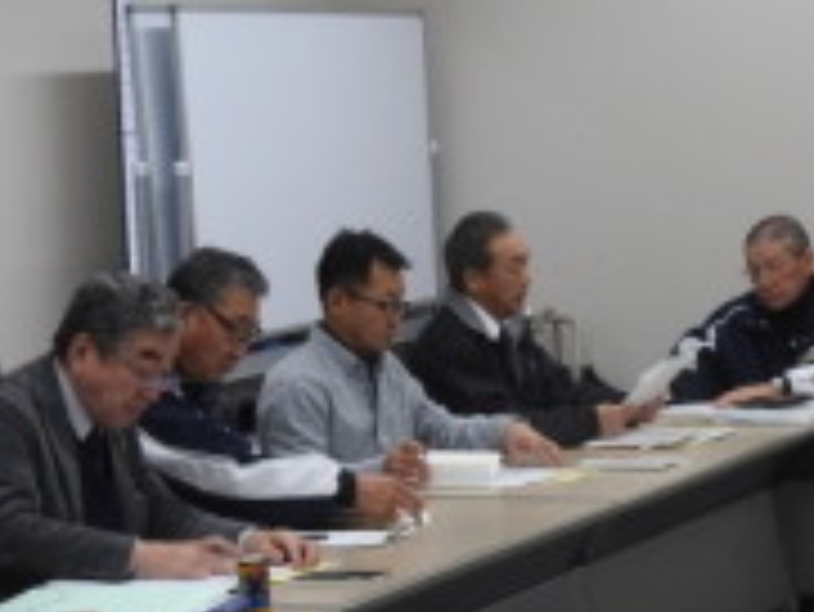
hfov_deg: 13.0
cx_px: 868
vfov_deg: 9.9
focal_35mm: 149
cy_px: 576
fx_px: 3506
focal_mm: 8.1
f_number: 4
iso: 100
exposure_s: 1/30
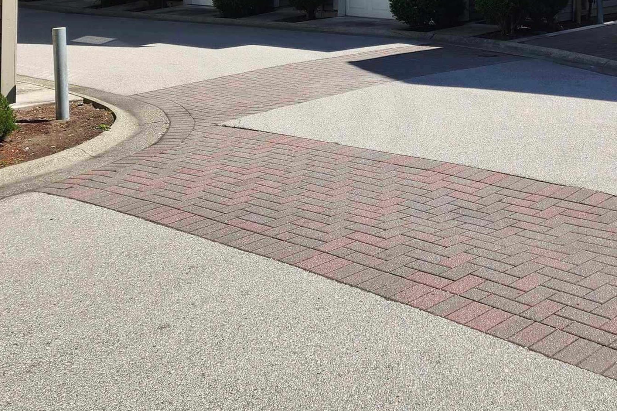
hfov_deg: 35.9
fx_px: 942
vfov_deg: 22.4
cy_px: -105
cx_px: 405
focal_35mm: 55
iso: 12
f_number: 1.8
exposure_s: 1/560
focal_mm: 6.4
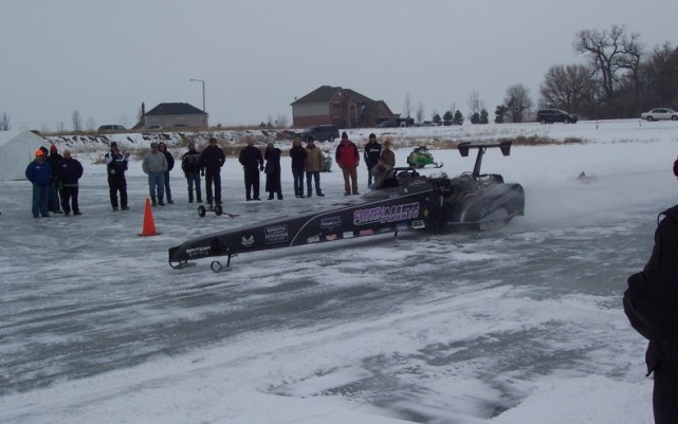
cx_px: 338
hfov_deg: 35.7
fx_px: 1054
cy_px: 208
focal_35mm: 57
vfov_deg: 22.8
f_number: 6.7
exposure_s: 1/750
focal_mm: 8.6
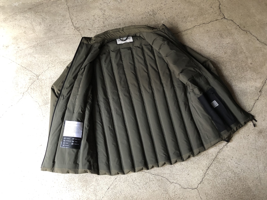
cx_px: 134
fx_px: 216
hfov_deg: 63.4
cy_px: 100
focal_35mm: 28
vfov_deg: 49.7
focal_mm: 4
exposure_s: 1/9
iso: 100
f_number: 1.8
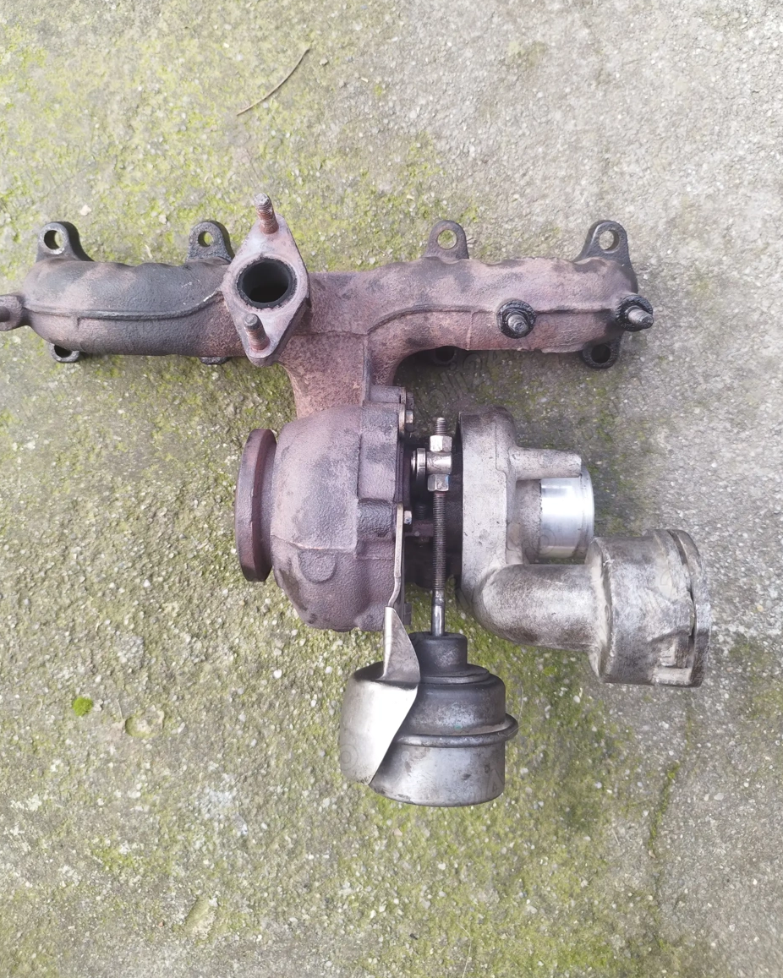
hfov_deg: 53.2
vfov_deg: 63.8
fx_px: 782
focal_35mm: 27
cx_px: 365
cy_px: 426
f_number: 1.89
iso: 90
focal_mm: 5.89
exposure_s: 1/100
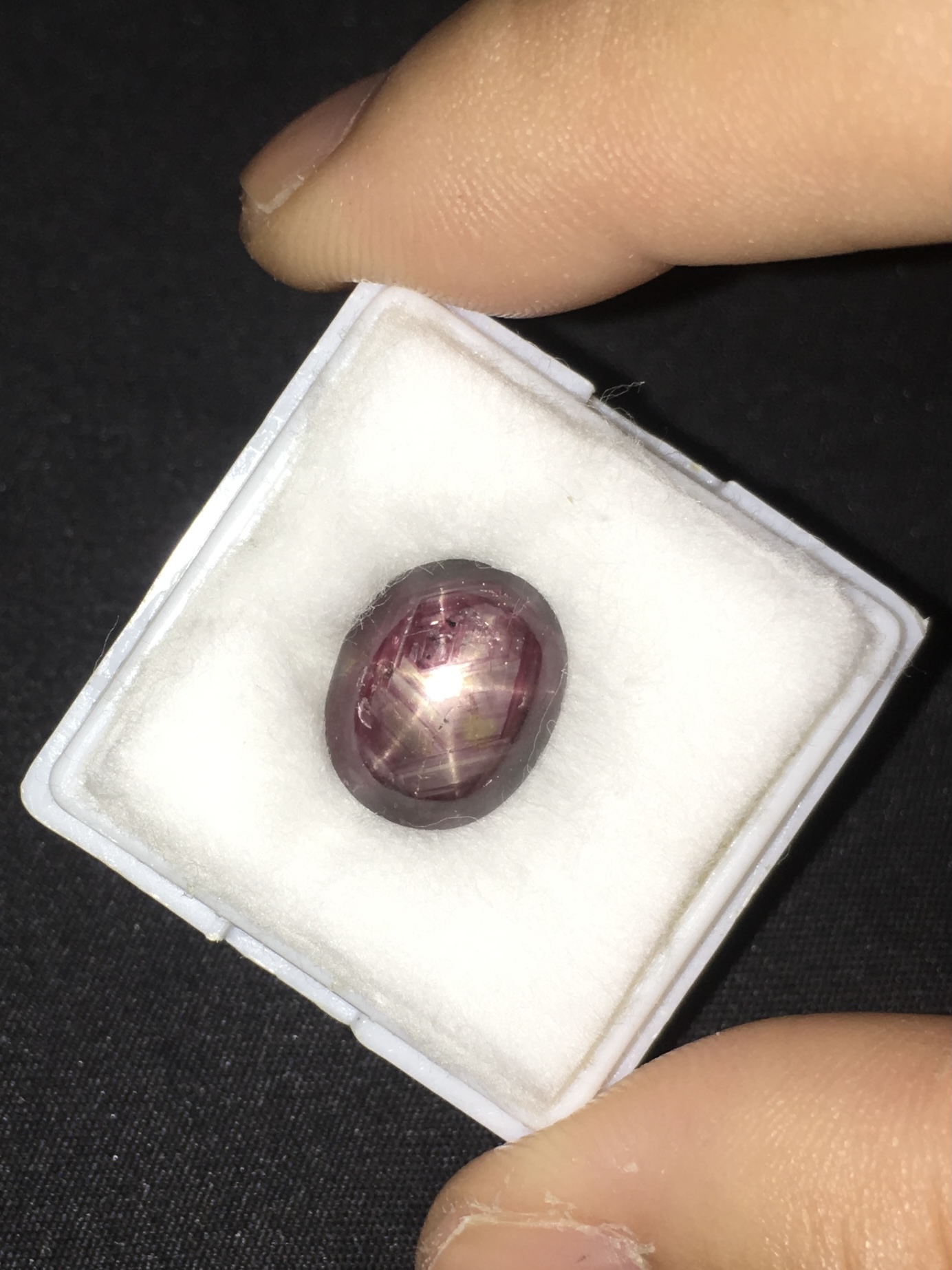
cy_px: 635
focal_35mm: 29
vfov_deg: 61.7
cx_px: 476
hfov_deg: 48.2
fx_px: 1064
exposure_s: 1/276
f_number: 2.2
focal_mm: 4.15
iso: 25
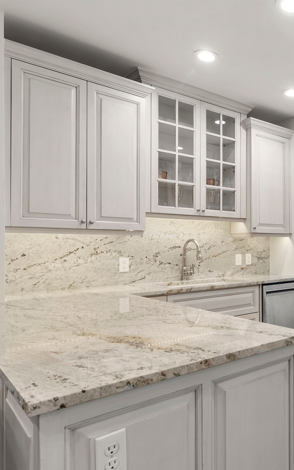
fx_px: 363
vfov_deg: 65.8
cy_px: 246
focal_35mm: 28
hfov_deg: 38.1
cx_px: 307
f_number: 8
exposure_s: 1/2.5
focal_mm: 16.8
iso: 250
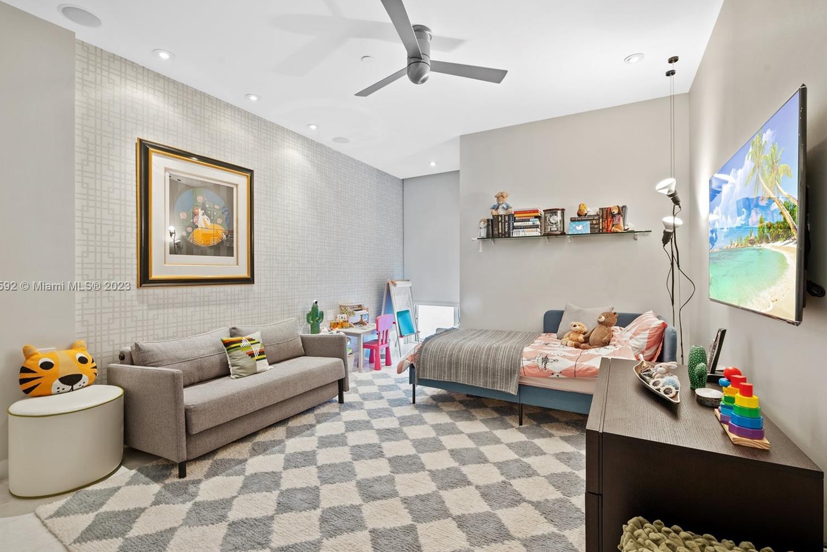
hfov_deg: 96.7
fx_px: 368
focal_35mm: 16
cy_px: 287
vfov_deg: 73.7
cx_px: 395
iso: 200
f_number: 8
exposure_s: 1
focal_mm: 15
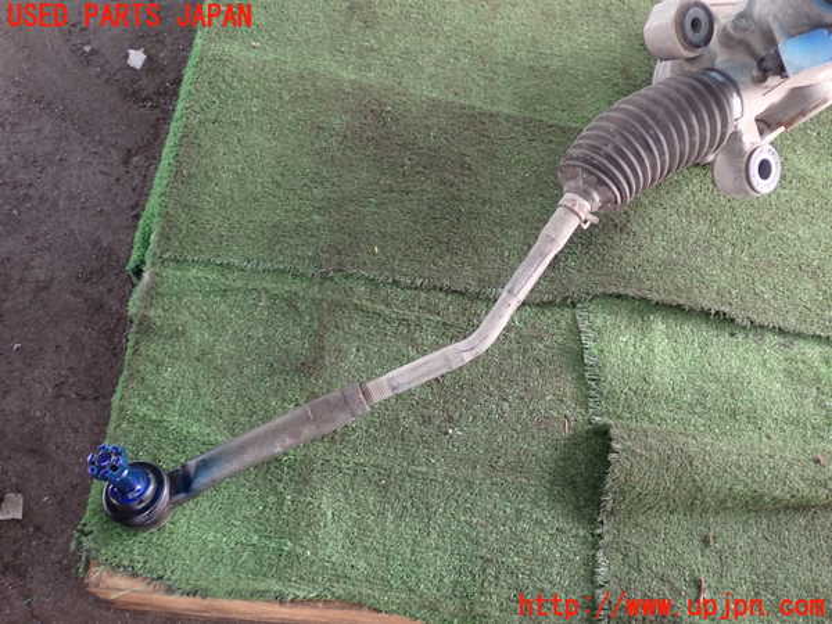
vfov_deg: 39.7
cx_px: 416
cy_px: 312
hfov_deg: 51.4
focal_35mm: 36
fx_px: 865
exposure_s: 1/50
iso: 200
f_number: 2.5
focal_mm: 6.37
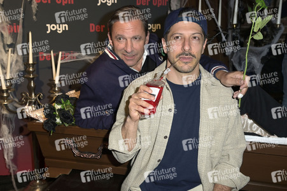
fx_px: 303
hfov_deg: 50.7
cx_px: 144
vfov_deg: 35.0
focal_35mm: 38
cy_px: 96
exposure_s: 1/160
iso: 1250
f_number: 5
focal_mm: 38
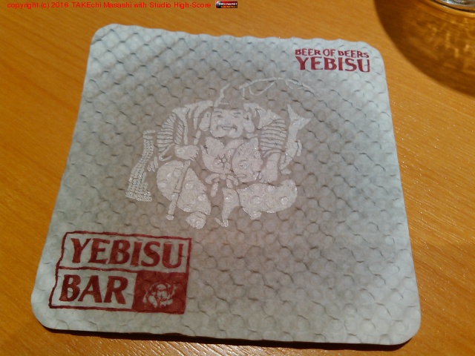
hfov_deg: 60.0
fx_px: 412
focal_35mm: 30
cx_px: 238
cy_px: 178
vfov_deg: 46.8
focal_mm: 4
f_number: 2.4
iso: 100
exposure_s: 1/17.3
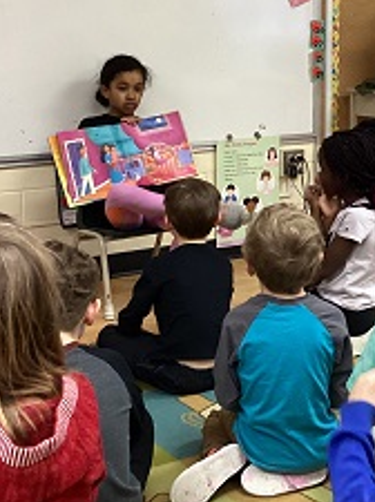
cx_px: 343
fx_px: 999
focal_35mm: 69
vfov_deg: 28.0
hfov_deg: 20.8
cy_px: 163
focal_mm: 3.3
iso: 320
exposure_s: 1/40
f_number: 2.4
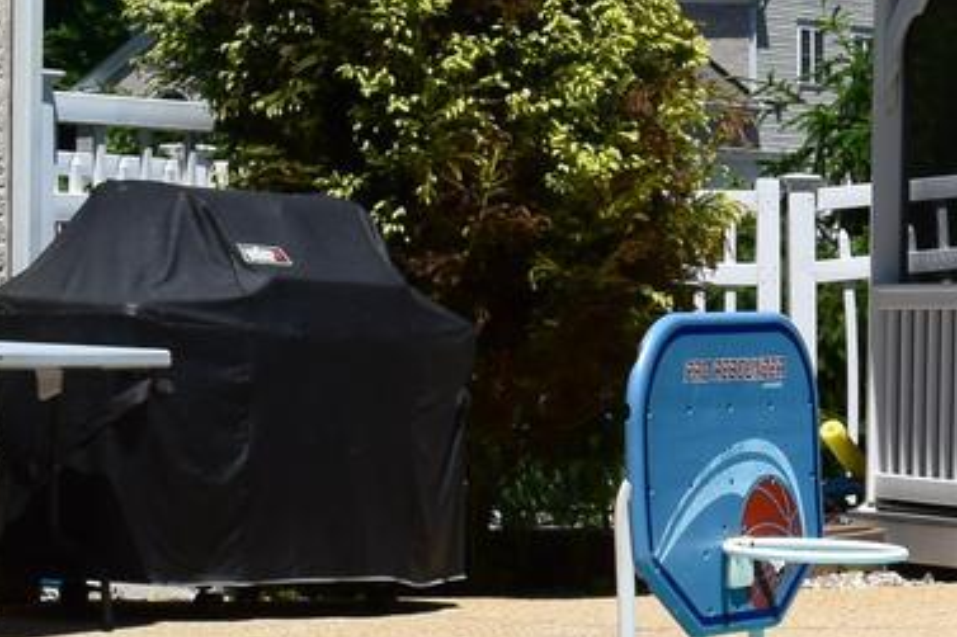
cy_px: 714
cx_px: 2340
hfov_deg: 9.0
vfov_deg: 6.7
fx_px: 5413
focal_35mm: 204
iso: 220
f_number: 11
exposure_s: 1/500
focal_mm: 25
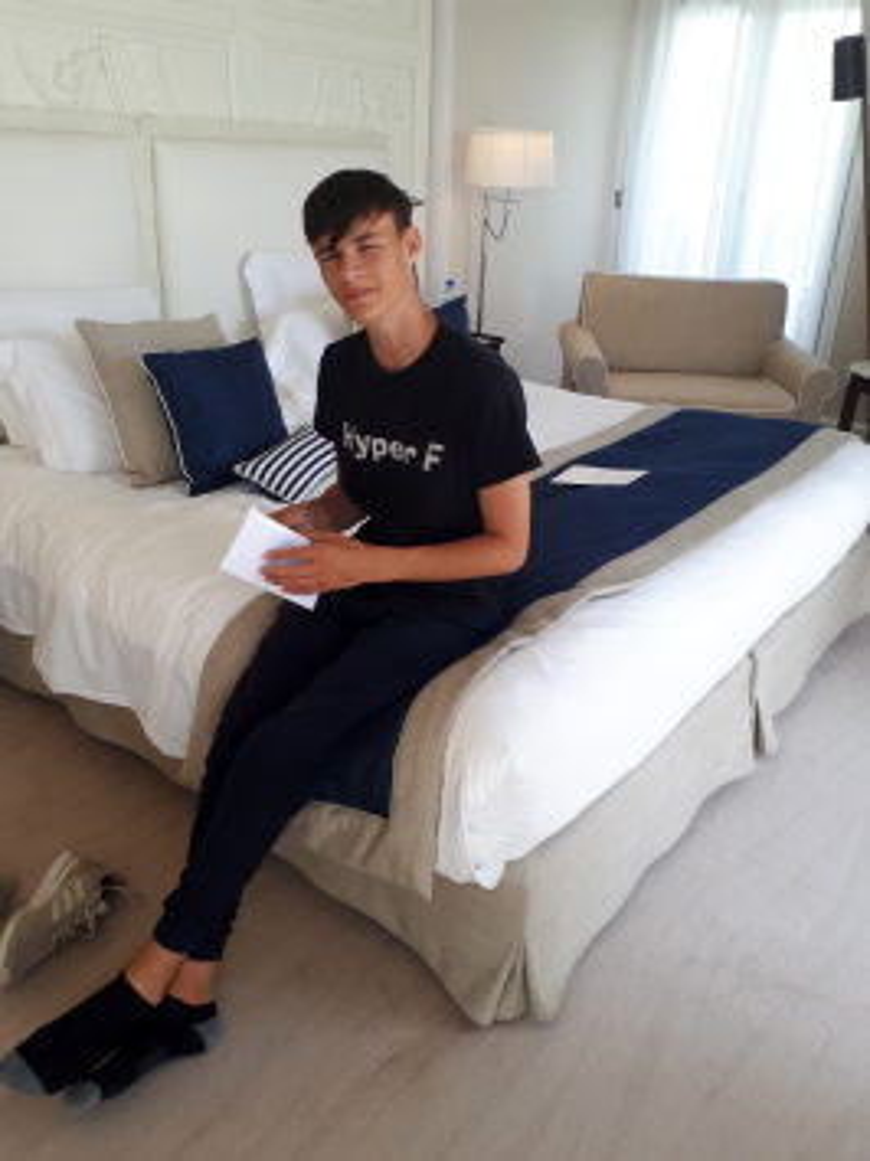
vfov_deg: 65.3
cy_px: 580
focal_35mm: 27
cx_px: 435
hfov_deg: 51.3
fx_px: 905
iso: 50
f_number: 1.9
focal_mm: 3.6
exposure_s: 1/100
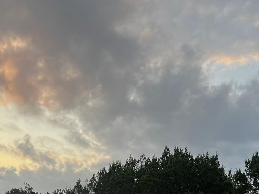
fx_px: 456
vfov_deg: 22.7
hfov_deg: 31.4
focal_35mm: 61
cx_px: 85
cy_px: 212
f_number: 1.5
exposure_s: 1/709
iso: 50
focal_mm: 5.7
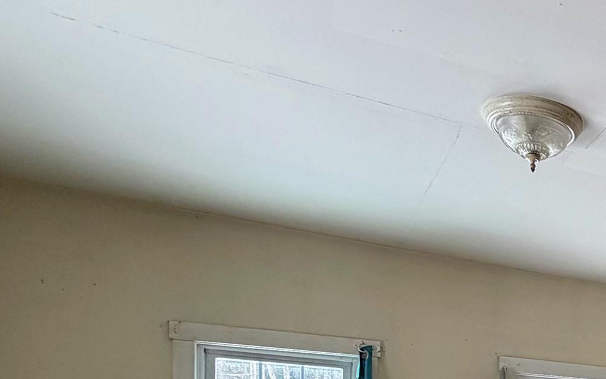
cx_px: 721
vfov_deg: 24.8
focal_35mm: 45
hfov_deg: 35.3
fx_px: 743
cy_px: 495
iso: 160
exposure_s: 1/121
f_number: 2.2
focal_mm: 2.22
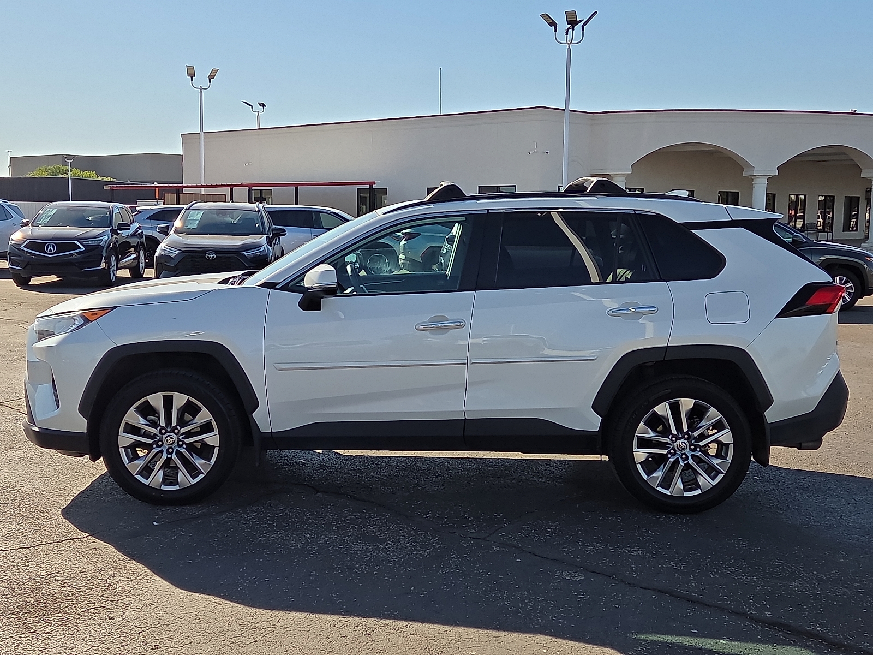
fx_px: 1110
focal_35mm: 44
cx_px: 436
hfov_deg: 42.9
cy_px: 328
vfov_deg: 32.9
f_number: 1.8
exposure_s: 1/2000
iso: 25
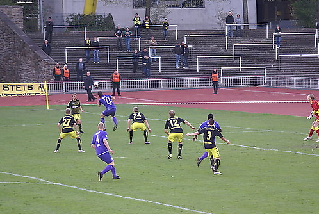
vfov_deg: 7.4
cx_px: 170
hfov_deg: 11.0
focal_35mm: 186
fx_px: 1651
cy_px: 114
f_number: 4
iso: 320
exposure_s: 1/320
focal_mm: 100
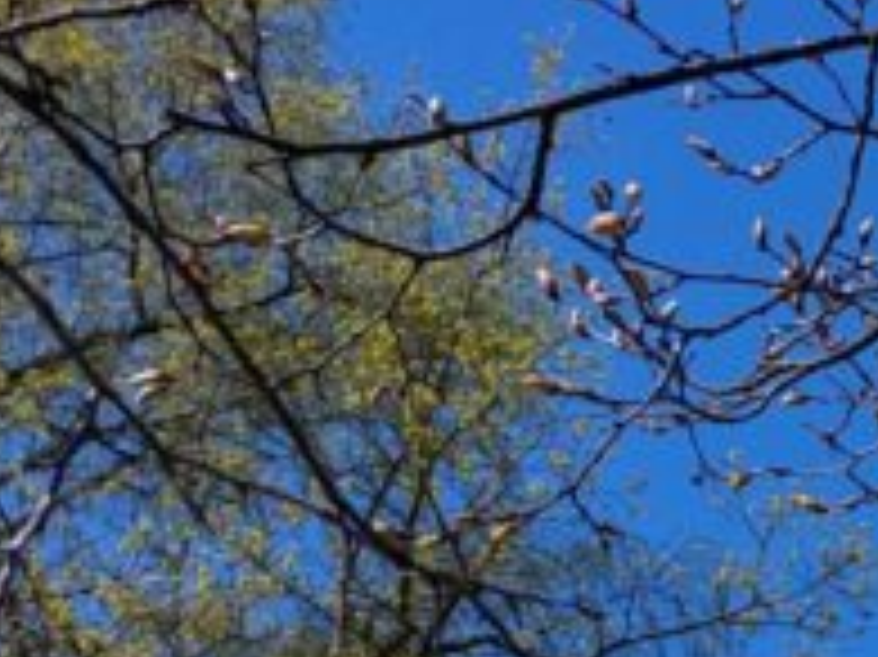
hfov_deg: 13.1
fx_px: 3194
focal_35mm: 126
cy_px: 1575
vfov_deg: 10.2
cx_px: 1873
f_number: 1.8
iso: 25
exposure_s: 1/1414
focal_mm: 5.23
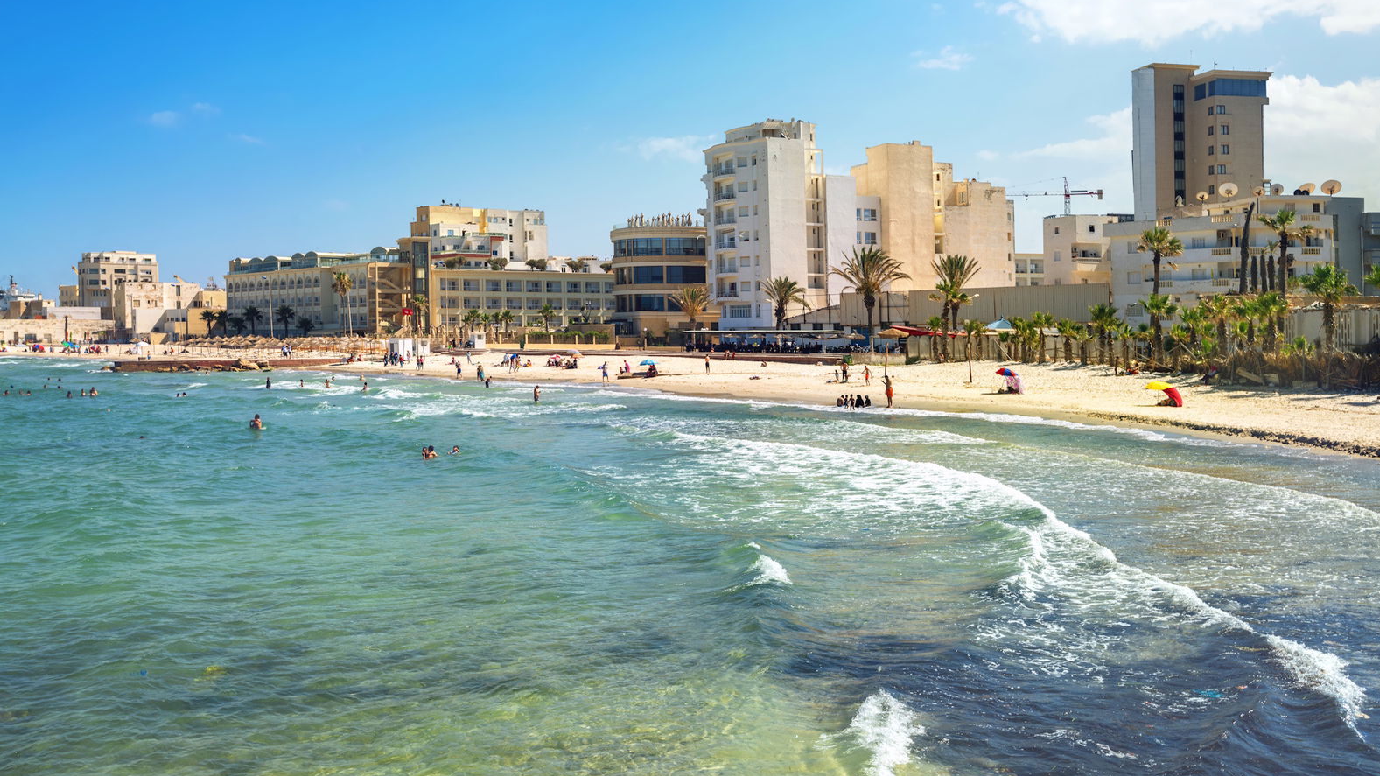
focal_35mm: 34
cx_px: 686
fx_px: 1244
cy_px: 391
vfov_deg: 34.7
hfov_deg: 58.0
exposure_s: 1/320
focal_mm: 32
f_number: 10
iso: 100
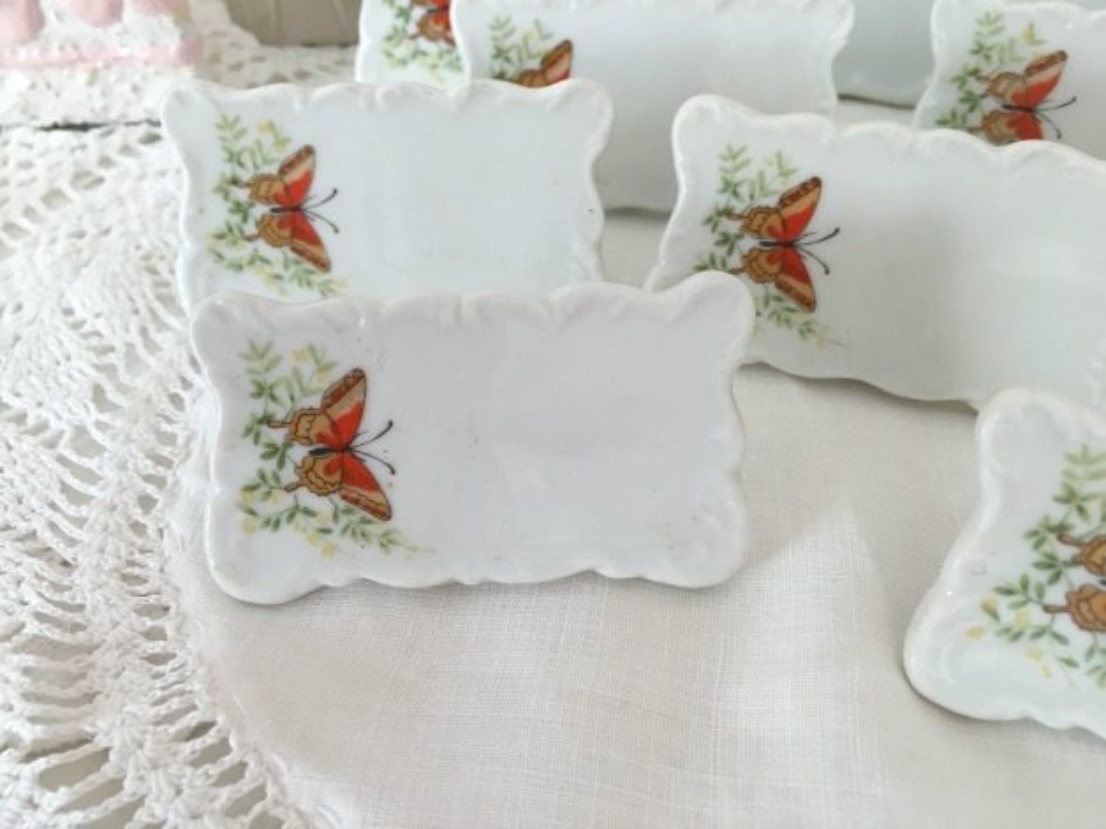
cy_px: 414
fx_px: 927
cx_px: 553
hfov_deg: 61.7
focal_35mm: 29
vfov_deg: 48.2
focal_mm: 4.15
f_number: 2.2
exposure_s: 1/30
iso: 32
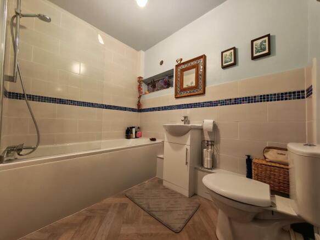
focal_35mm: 12
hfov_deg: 110.5
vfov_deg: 94.5
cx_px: 160
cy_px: 120
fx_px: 111
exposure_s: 1/20
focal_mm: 1.82
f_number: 2
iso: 800
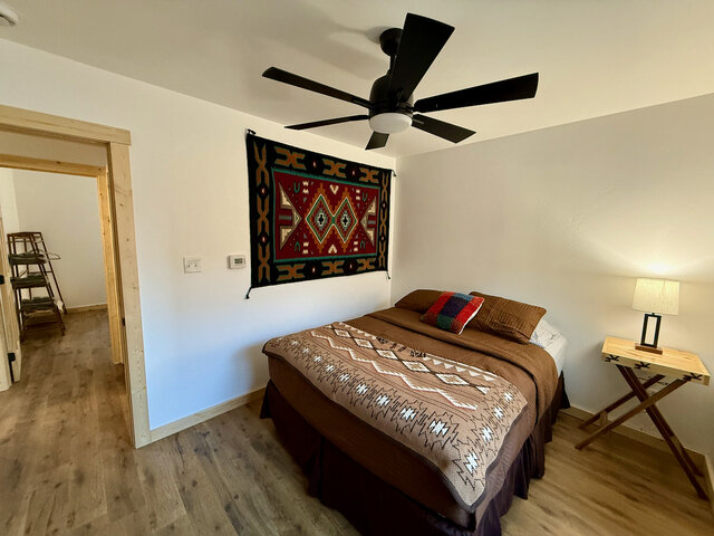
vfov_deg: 85.7
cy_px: 268
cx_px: 357
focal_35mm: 14
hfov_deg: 102.1
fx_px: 289
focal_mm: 2.22
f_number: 2.2
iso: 400
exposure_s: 1/60
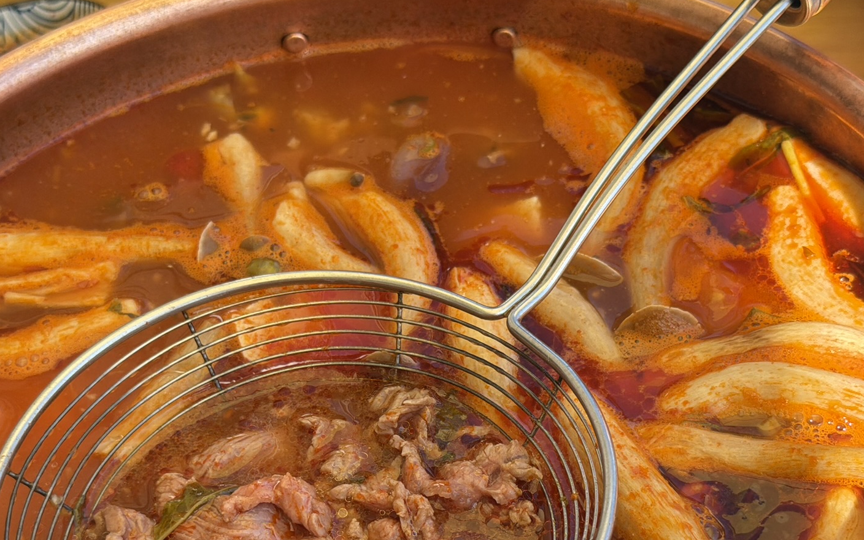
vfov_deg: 17.5
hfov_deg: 27.8
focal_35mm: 74
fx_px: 1742
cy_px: 405
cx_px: 419
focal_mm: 6.76
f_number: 1.78
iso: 80
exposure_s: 1/566
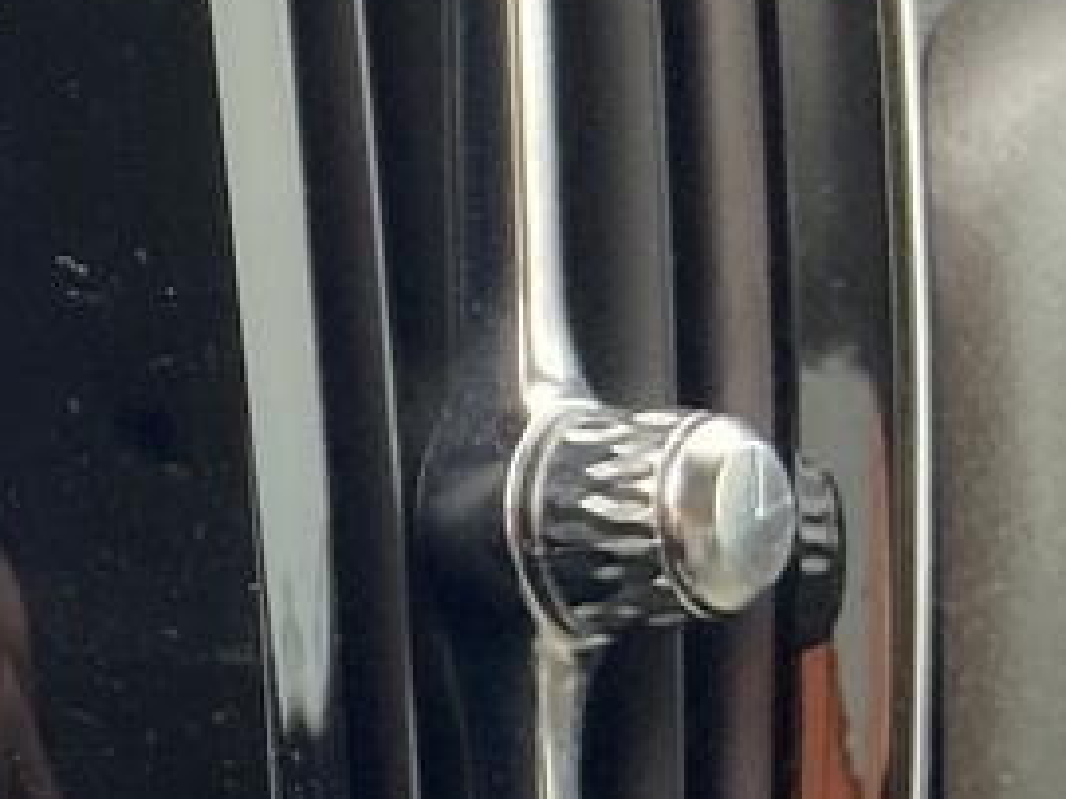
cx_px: -1113
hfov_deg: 12.5
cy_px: 555
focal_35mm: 138
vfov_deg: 10.7
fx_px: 4248
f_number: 1.8
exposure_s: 1/102
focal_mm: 4.25
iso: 80
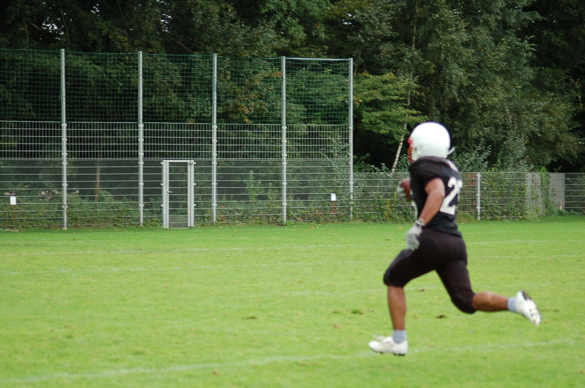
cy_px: 194
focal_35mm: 150
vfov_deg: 9.1
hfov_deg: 13.7
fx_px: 2433
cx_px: 292
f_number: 4.2
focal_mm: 100
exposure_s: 1/500
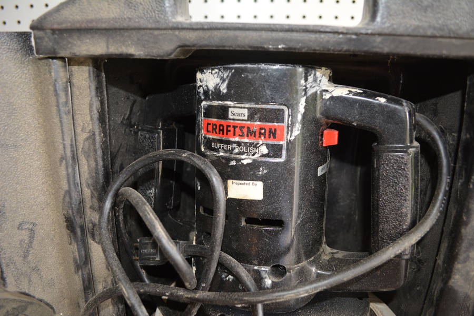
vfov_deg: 47.9
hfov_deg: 67.4
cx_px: 237
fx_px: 355
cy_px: 158
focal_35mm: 27
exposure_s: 1/60
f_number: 3.5
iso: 360
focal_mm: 18
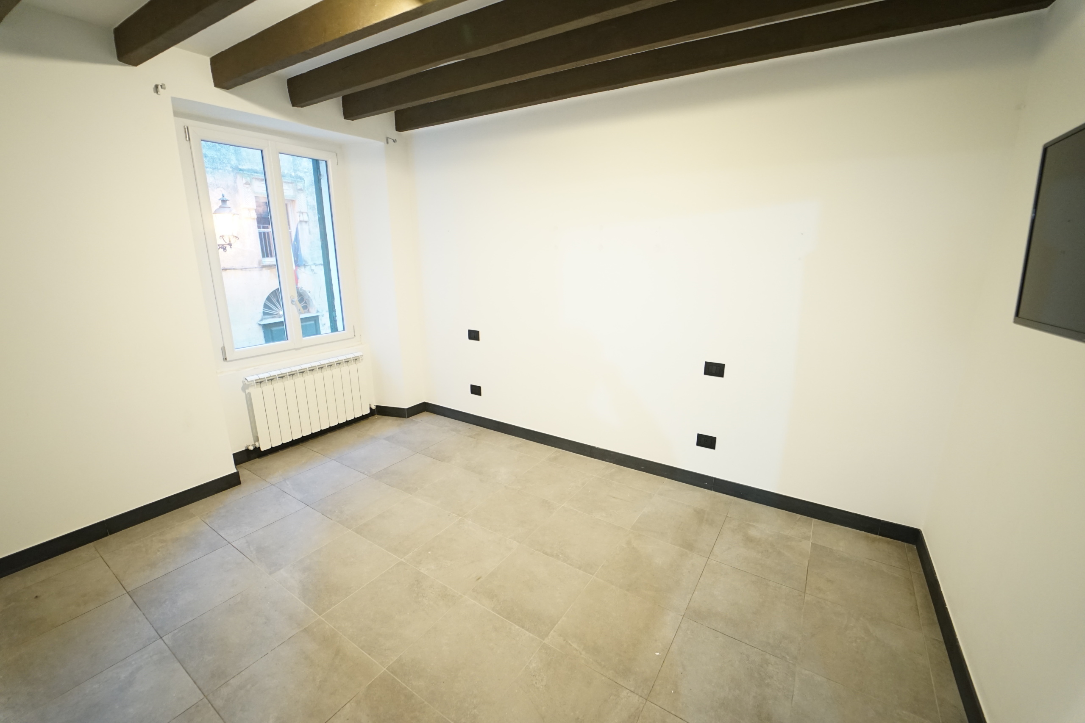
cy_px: 362
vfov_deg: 81.2
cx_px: 542
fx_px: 422
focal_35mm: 14
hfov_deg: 104.3
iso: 2500
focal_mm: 14
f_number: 2.8
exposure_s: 1/60
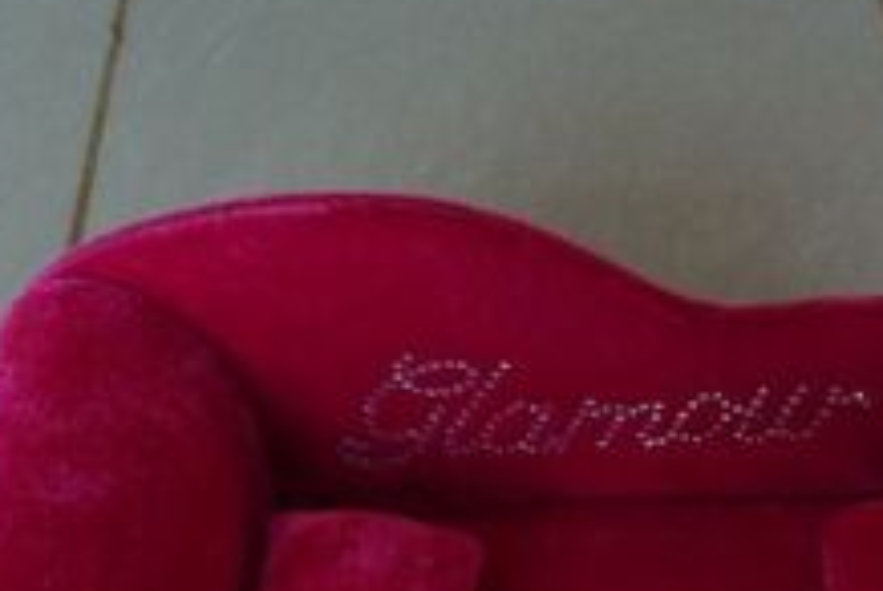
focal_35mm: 64
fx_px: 1572
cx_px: 531
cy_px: 668
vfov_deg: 20.2
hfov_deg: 31.3
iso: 400
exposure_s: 1/8
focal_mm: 4.7
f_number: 3.3
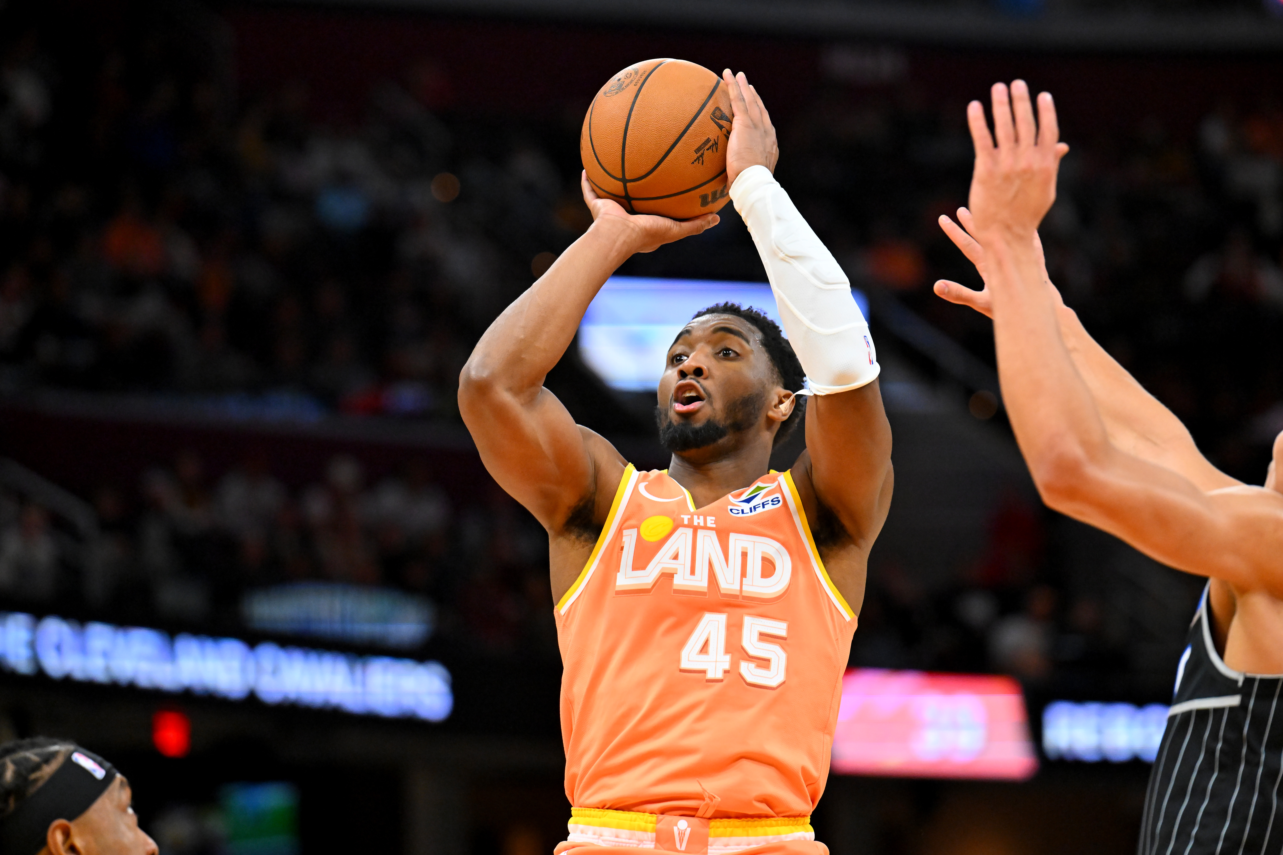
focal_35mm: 200
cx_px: 642
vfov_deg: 6.9
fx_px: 7127
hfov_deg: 10.3
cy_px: 428
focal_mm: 200
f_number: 4
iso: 5000
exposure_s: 1/1600
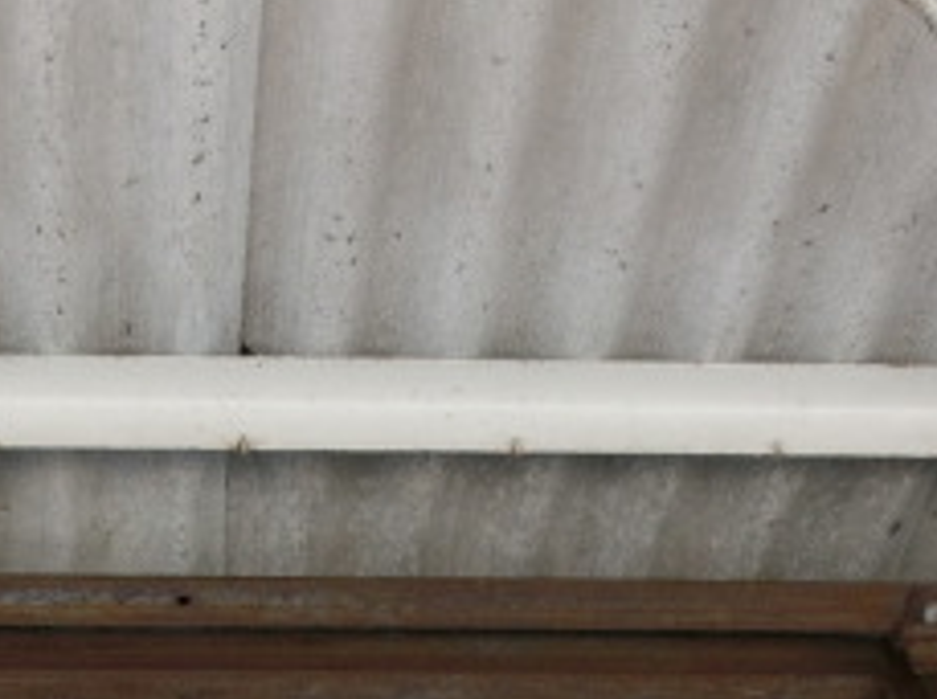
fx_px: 1892
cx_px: 184
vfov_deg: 19.7
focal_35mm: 70
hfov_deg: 27.3
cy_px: 838
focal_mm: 4.5
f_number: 3.5
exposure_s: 1/125
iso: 100
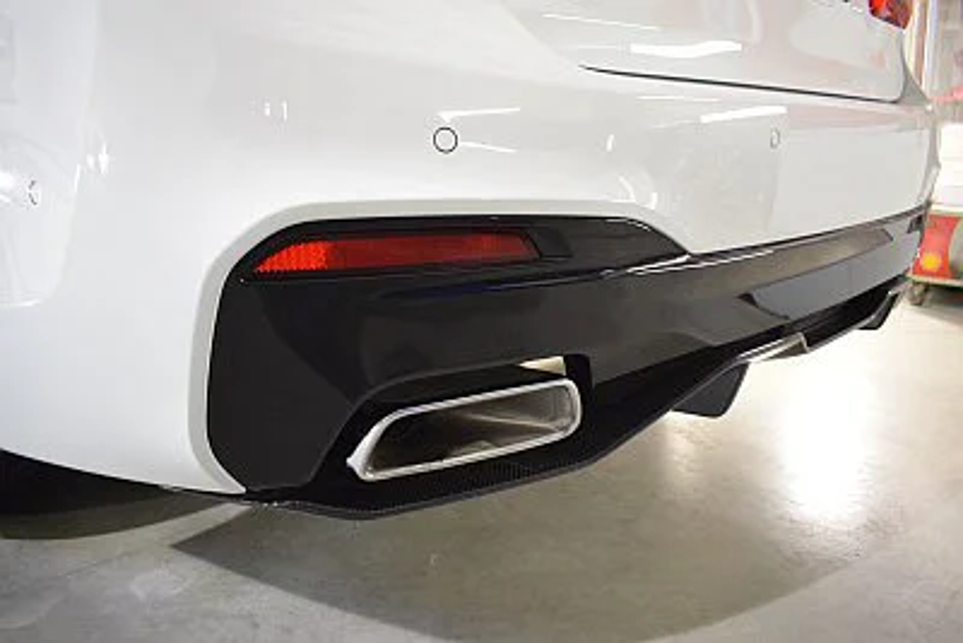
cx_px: 482
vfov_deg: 48.0
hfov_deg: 67.4
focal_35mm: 27
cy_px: 322
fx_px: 722
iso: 2000
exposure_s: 1/60
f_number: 3.5
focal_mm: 18
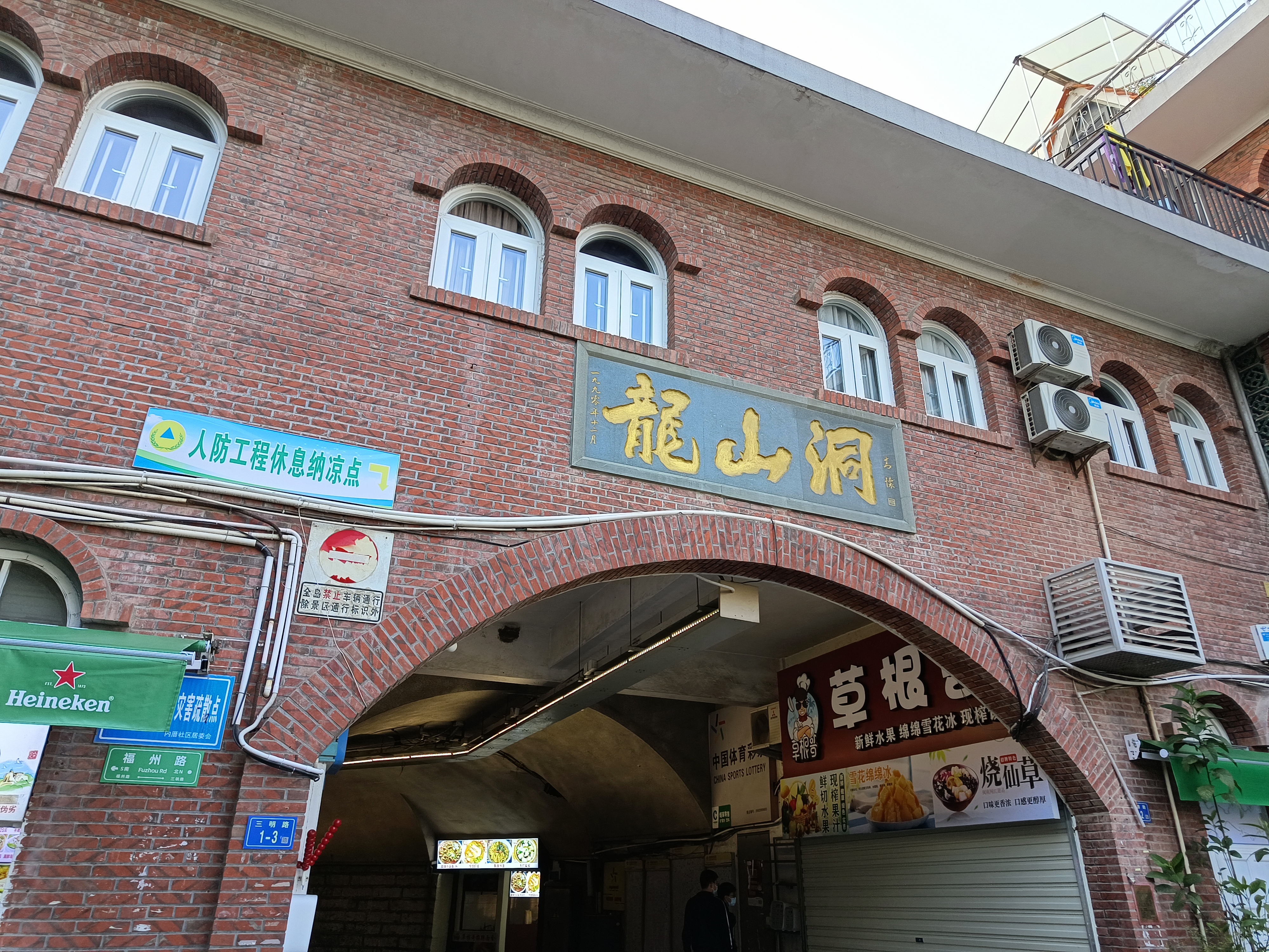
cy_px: 476
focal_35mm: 23
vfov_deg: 58.9
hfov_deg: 73.9
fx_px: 843
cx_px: 634
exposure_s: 1/100
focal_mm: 5.59
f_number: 1.88
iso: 220
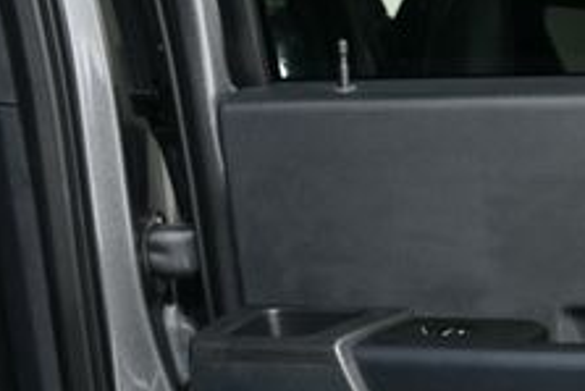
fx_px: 1398
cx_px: 724
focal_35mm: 86
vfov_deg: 15.1
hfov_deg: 21.7
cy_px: 533
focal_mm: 20
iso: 100
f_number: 5
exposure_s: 1/160
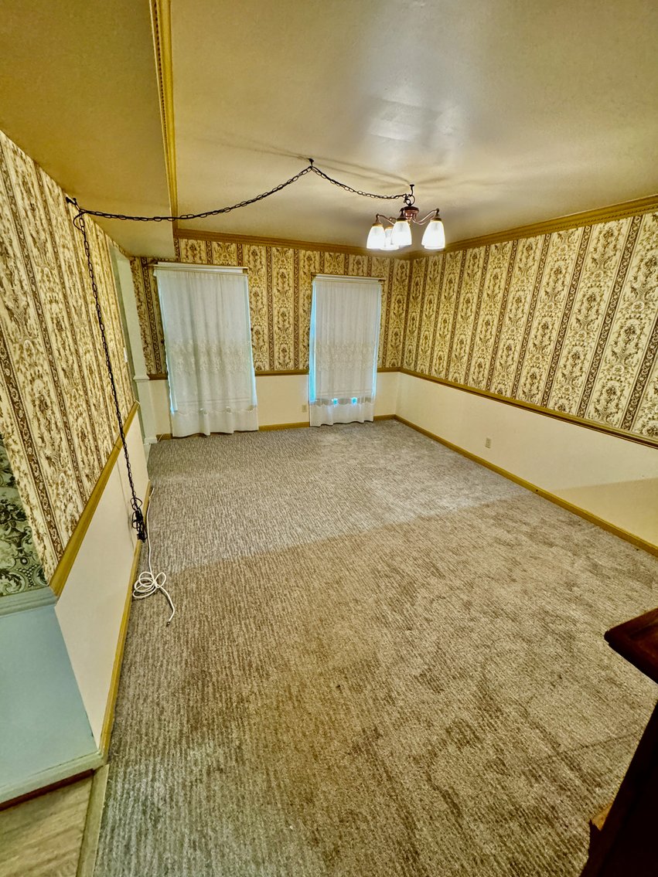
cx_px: 329
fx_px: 355
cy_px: 438
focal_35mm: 14
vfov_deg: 102.1
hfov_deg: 85.7
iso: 400
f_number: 2.2
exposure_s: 1/60
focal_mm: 2.22
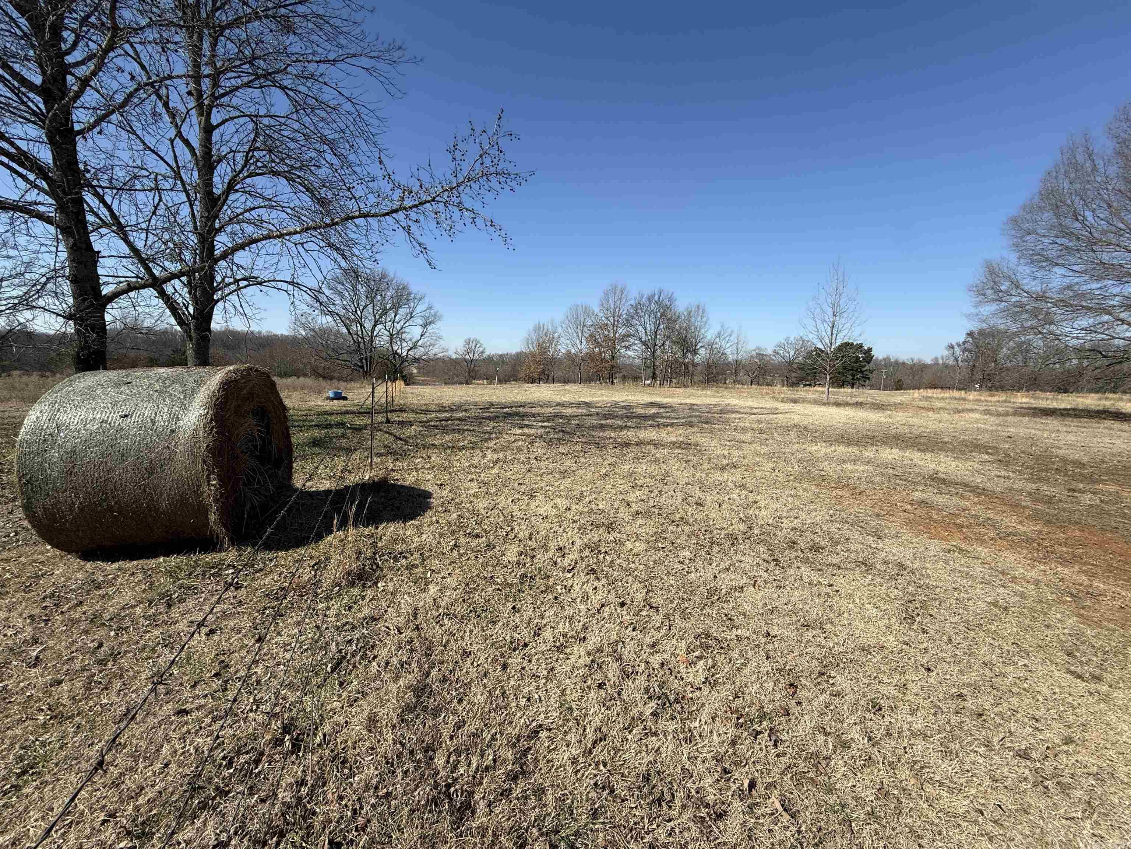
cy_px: 424
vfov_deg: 85.7
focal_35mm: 14
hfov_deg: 102.1
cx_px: 566
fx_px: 457
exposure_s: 1/2092
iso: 50
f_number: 2.2
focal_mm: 2.22
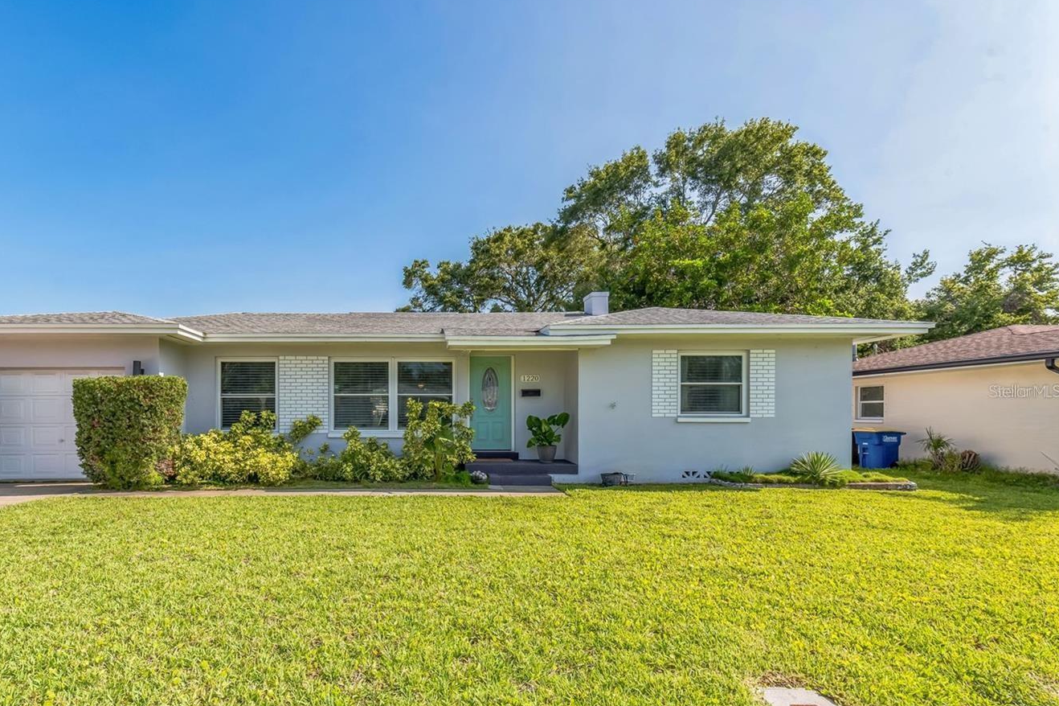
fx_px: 500
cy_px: 391
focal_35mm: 17
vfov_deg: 70.2
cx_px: 422
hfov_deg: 92.0
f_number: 11
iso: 320
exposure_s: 1/320
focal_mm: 14
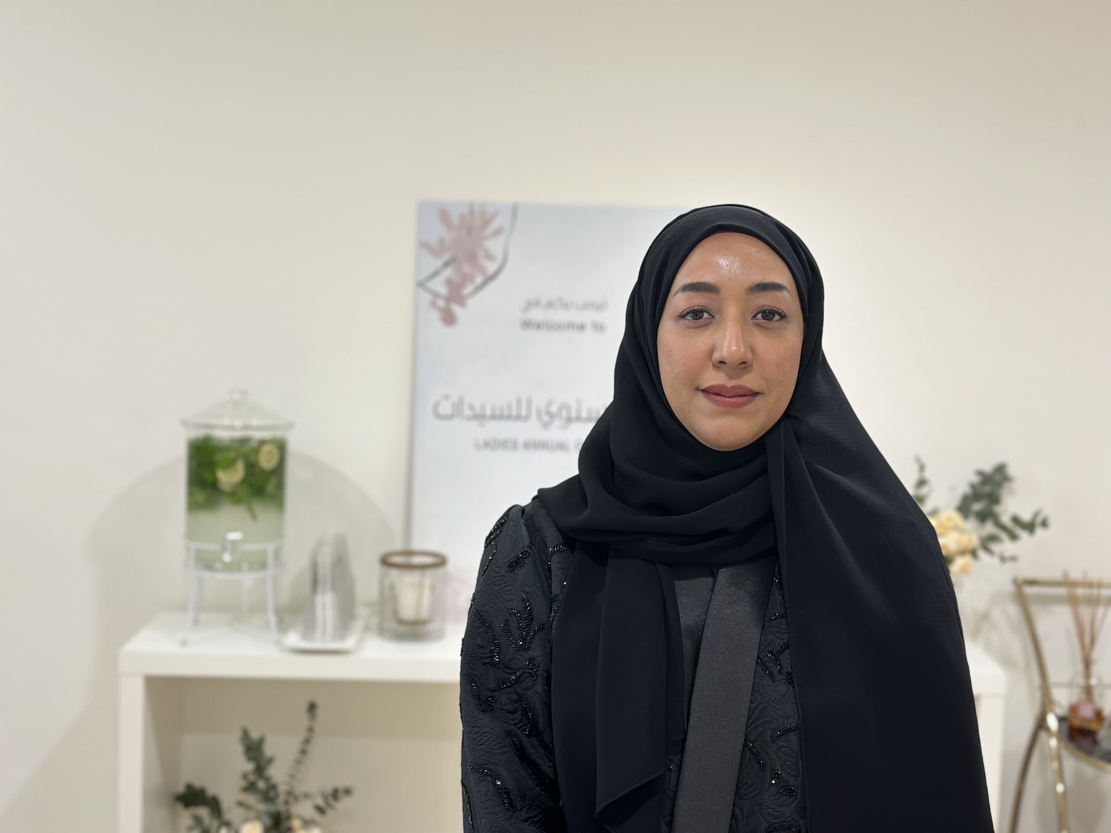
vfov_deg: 30.3
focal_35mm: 48
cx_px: 556
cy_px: 416
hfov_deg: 39.7
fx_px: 1541
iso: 100
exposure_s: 1/50
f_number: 1.78
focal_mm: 6.86
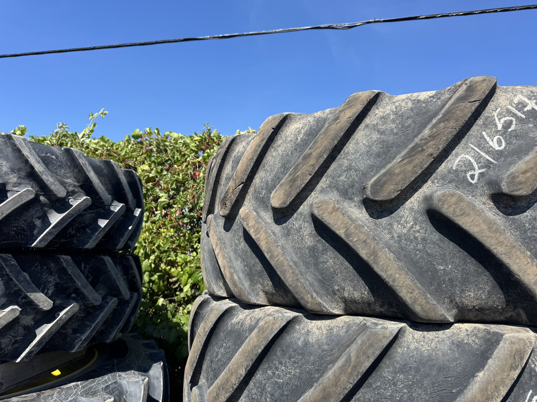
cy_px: 201
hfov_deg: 71.6
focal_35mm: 24
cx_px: 268
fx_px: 372
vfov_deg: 56.8
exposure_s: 1/2604
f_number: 1.78
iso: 80
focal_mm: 6.76
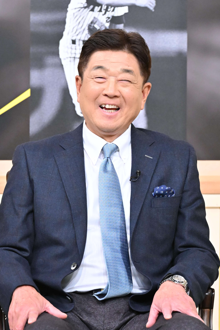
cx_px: 110
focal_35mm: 300
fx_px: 2751
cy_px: 165
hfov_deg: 4.6
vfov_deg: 6.9
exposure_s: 1/320
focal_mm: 200
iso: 3200
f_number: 4.5
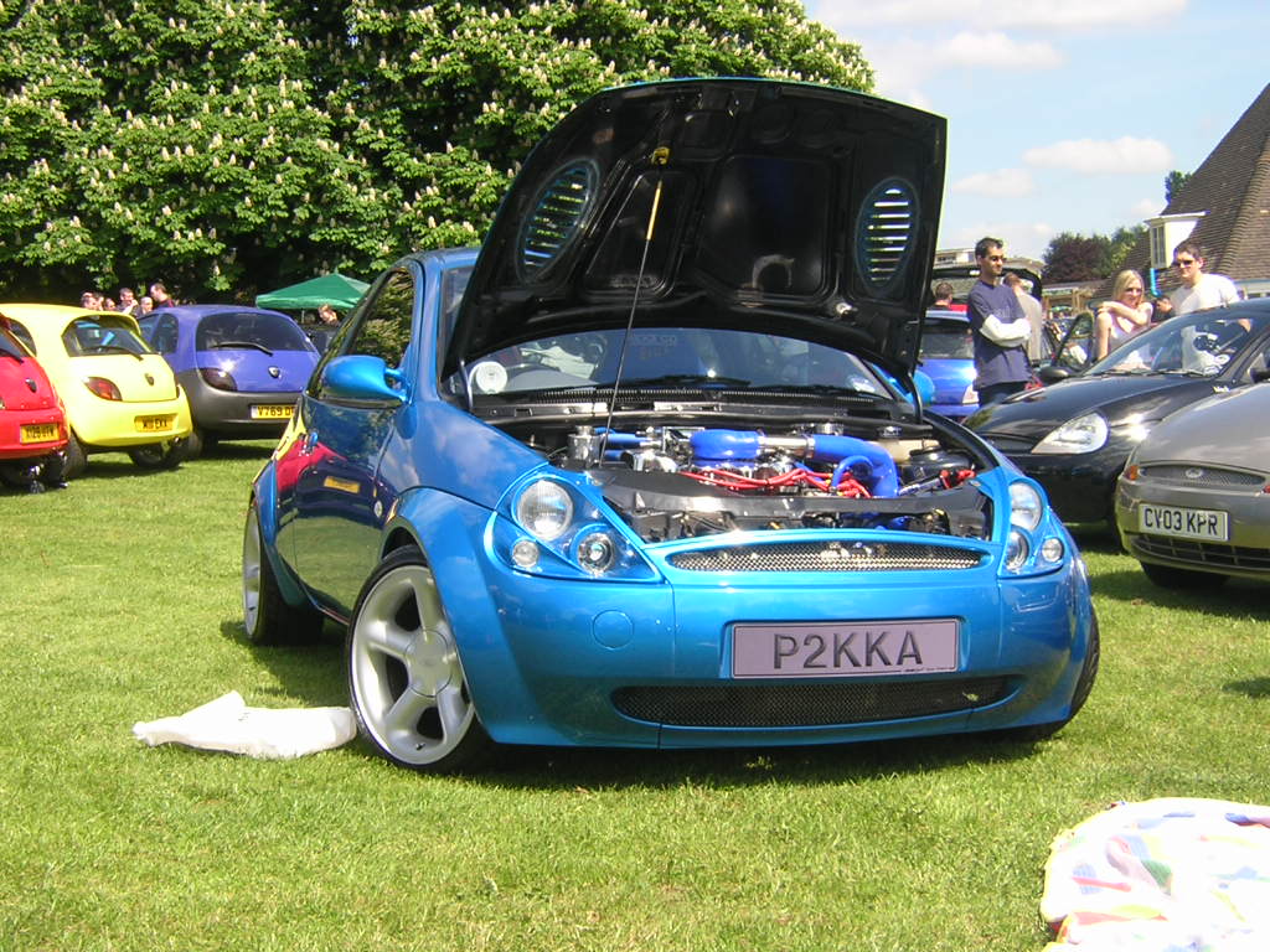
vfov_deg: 28.6
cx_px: 635
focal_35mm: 51
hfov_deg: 37.5
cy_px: 476
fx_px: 1871
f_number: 6.2
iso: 100
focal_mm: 6.6
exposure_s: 1/147
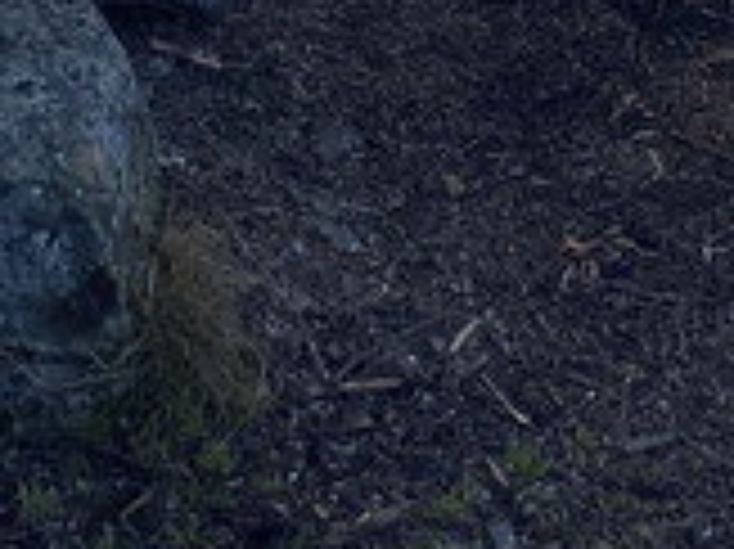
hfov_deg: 12.8
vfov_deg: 8.3
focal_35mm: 153
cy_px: -1058
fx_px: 3242
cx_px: 648
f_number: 1.8
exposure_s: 1/1395
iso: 32
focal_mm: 4.25
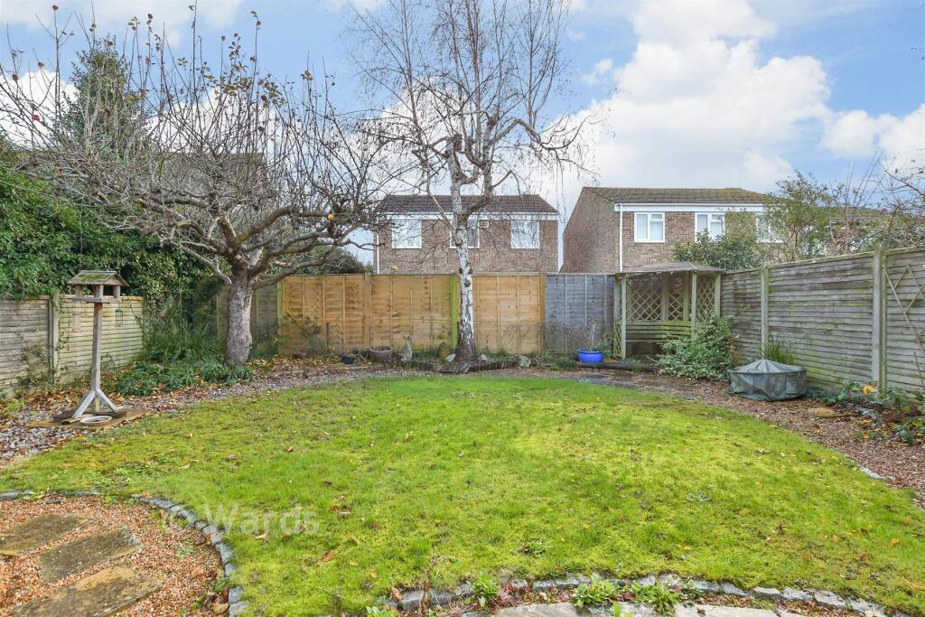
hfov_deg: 100.4
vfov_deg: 77.3
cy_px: 308
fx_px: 385
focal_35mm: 15
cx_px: 462
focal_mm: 10
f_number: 8
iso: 320
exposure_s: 1/50
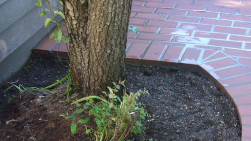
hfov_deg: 26.2
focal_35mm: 80
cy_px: 110
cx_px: 190
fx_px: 533
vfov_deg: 15.0
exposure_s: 1/40
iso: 100
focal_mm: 4.6
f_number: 2.8
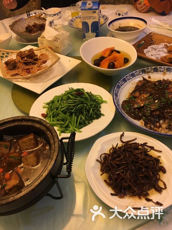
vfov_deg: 61.7
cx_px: 86
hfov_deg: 48.2
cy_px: 115
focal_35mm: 29
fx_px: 192
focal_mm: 4.15
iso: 100
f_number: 2.2
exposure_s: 1/33
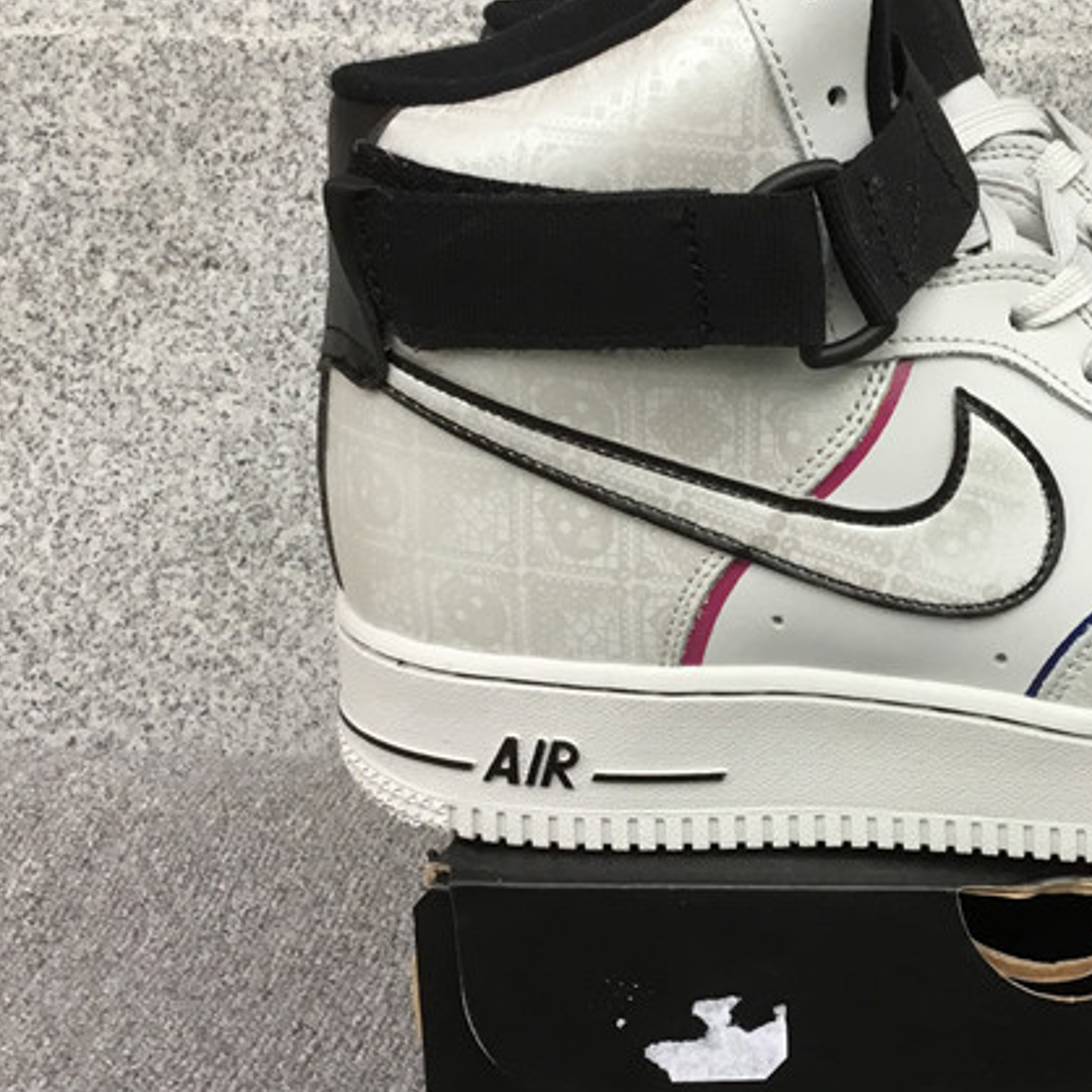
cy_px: 579
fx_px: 2106
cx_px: 988
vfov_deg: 29.1
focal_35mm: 59
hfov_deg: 28.0
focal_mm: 3.3
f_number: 2.4
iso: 25
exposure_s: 1/33
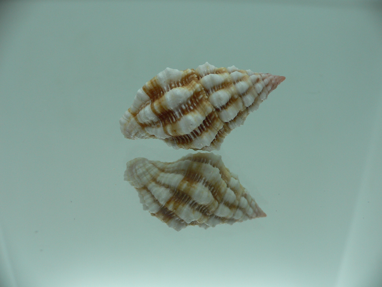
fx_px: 386
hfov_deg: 52.6
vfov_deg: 40.7
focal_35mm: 35
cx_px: 191
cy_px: 144
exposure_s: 1/80
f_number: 2.8
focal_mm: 4.6
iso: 80
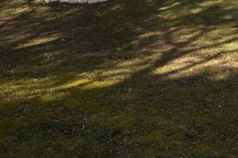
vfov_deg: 21.7
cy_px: -32
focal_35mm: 58
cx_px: 181
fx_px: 383
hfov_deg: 33.7
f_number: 10
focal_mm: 10
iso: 400
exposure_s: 1/200
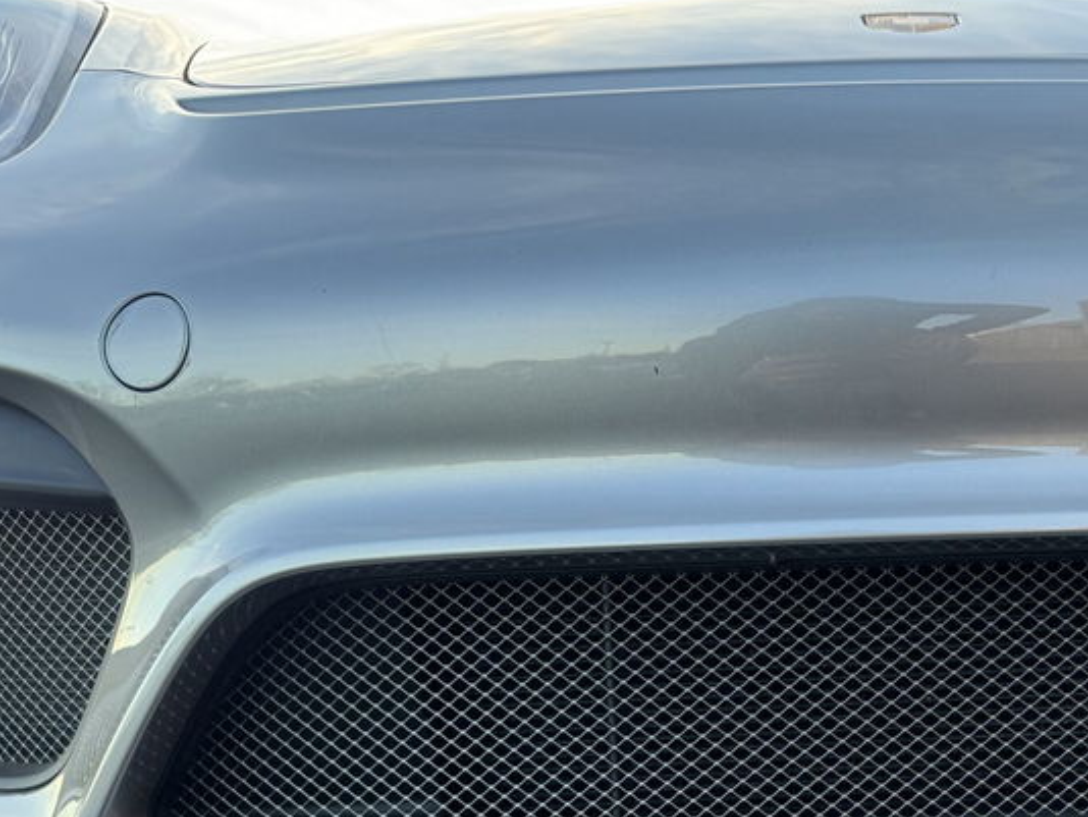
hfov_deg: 39.0
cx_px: 929
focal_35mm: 46
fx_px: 1446
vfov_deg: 30.3
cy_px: 719
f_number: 1.78
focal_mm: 6.86
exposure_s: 1/121
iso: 100
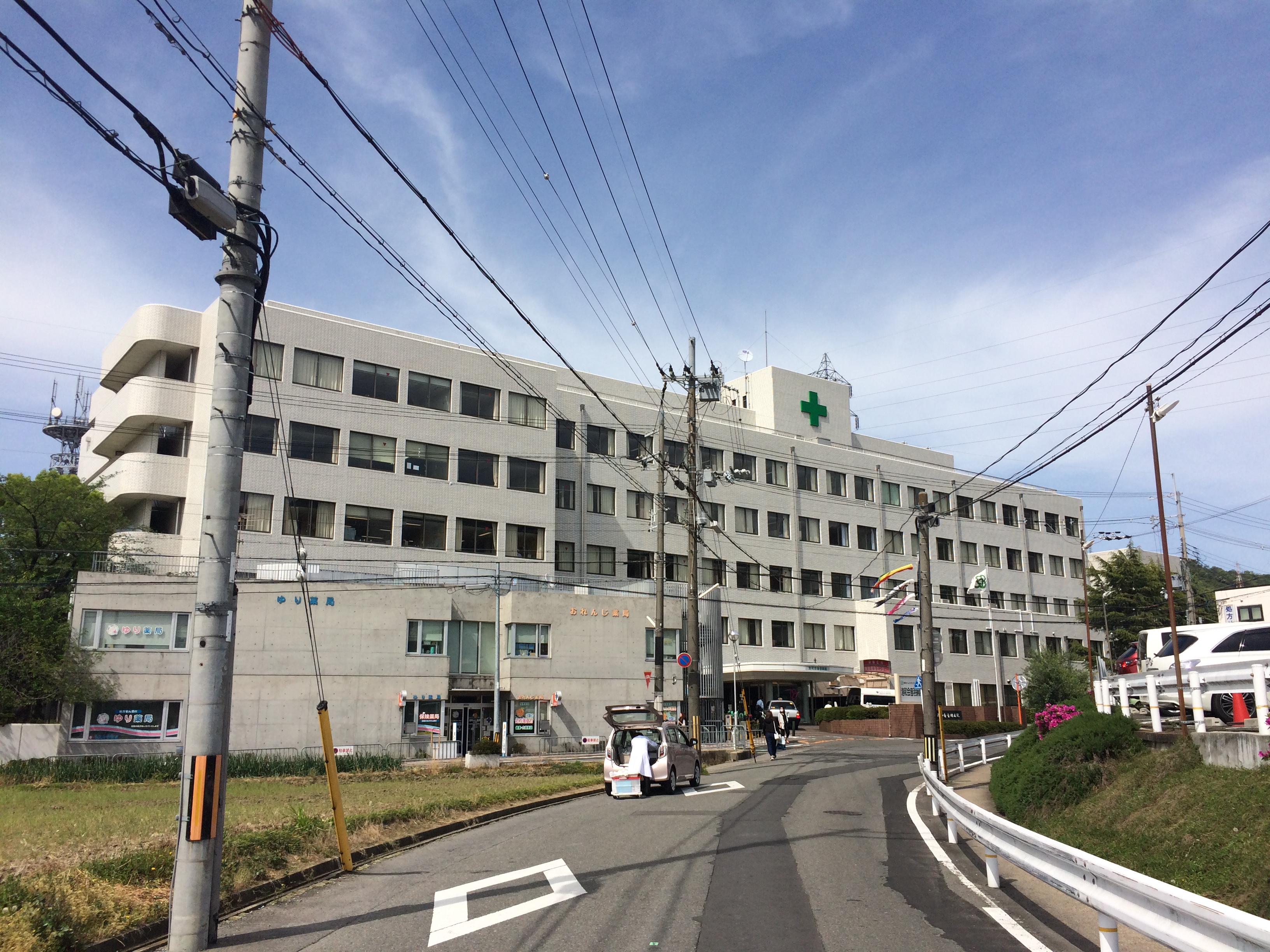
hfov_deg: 61.7
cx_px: 635
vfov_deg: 48.2
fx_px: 1064
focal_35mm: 29
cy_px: 476
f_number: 2.2
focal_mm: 4.15
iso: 32
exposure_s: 1/3425
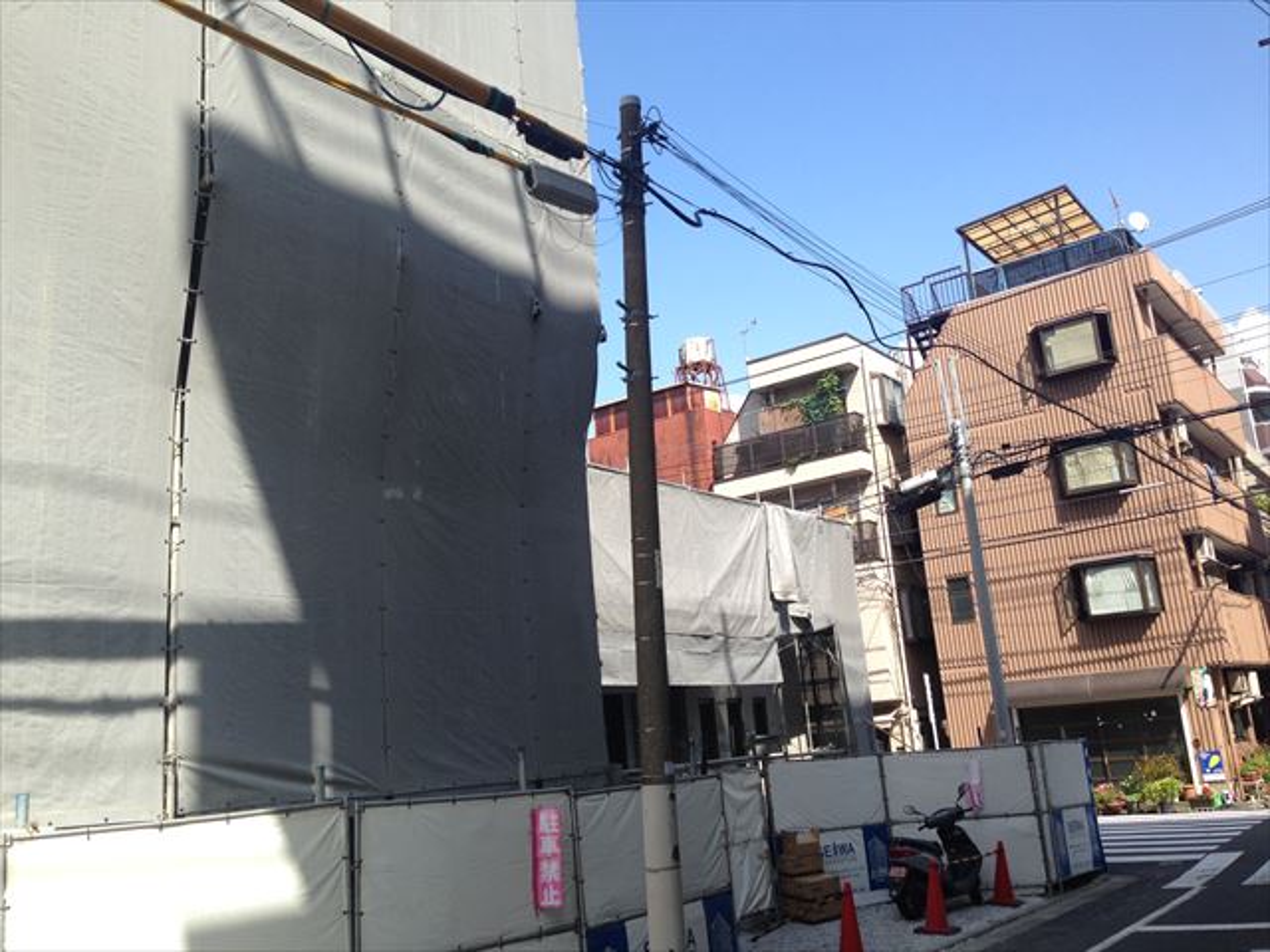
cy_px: 476
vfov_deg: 42.9
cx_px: 635
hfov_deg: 55.4
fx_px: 1211
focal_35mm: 33
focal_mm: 4.12
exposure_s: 1/874
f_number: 2.4
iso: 50
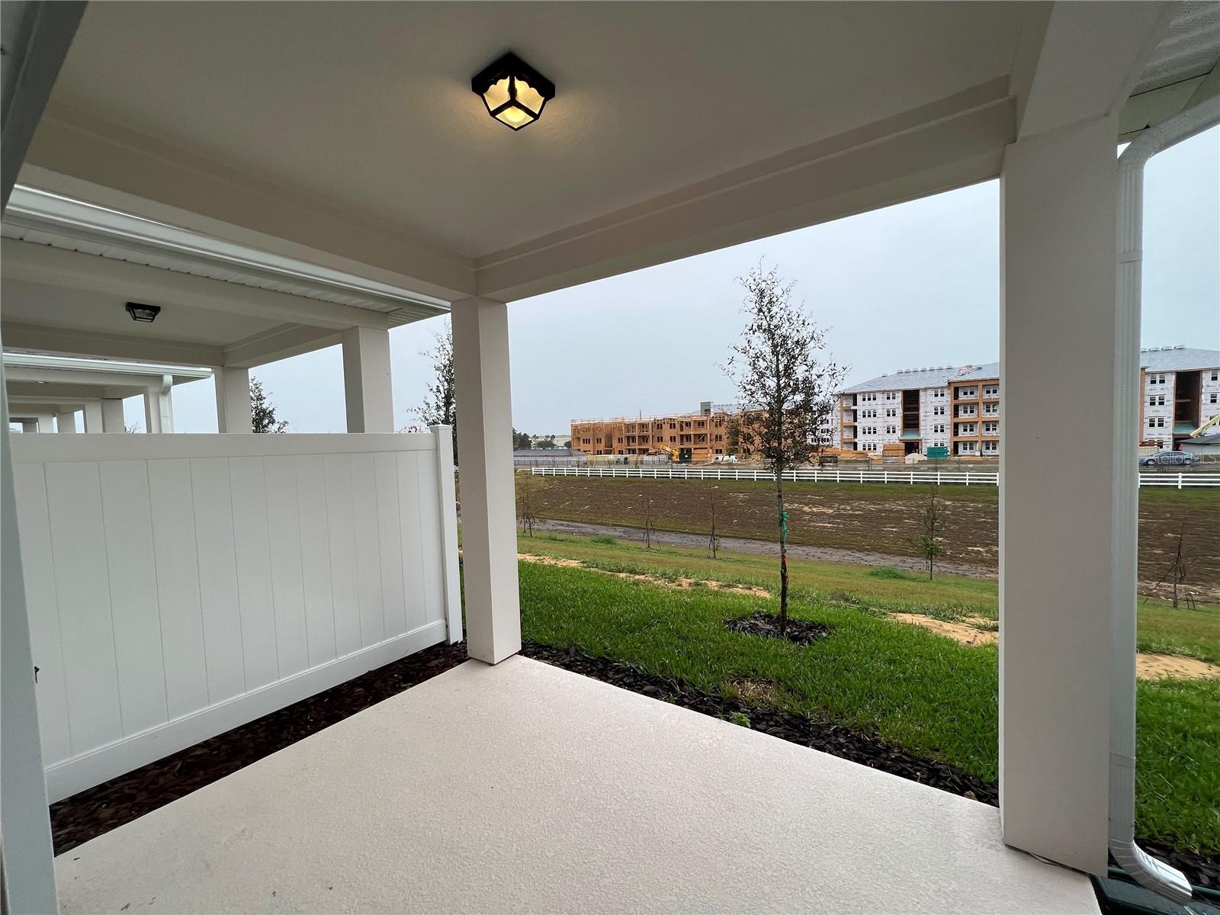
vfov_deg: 89.9
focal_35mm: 13
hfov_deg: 106.2
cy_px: 458
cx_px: 610
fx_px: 458
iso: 32
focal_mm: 1.57
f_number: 1.8
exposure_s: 1/351
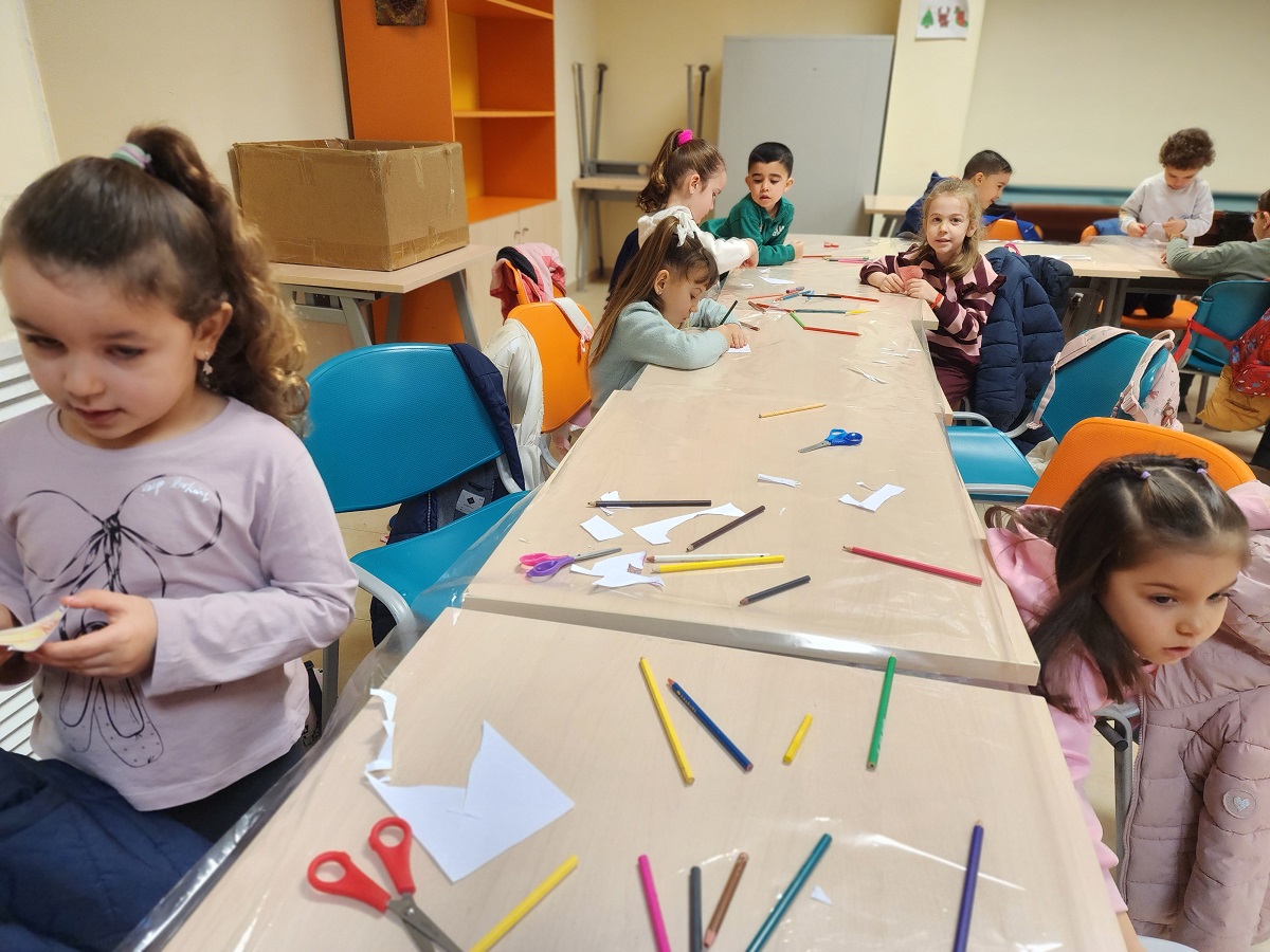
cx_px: 635
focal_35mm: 23
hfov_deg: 73.9
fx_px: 844
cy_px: 476
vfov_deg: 58.9
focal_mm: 6.4
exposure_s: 1/100
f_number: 1.8
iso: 200
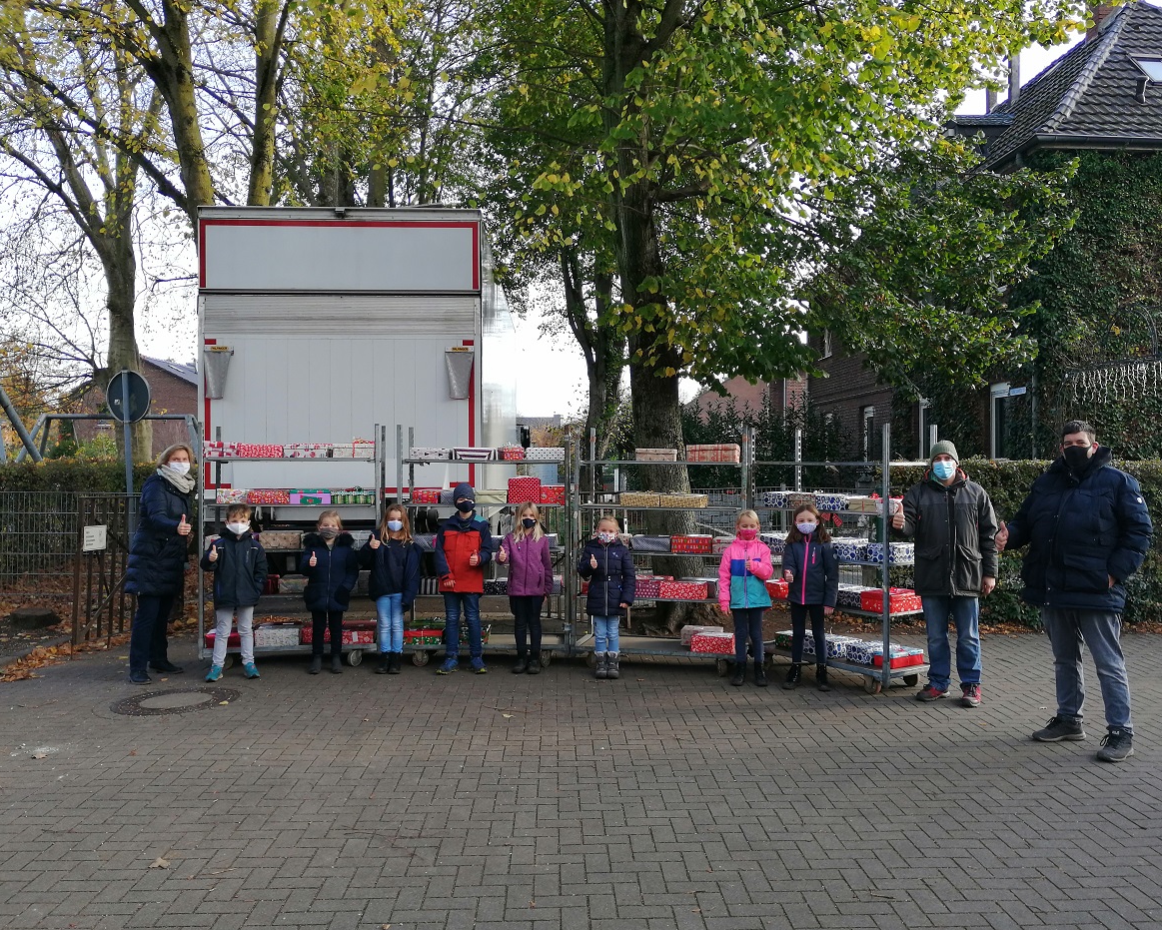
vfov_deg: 50.0
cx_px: 618
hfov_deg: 60.4
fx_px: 998
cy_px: 458
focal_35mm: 29
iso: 50
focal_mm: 3.95
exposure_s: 1/206
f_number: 1.8
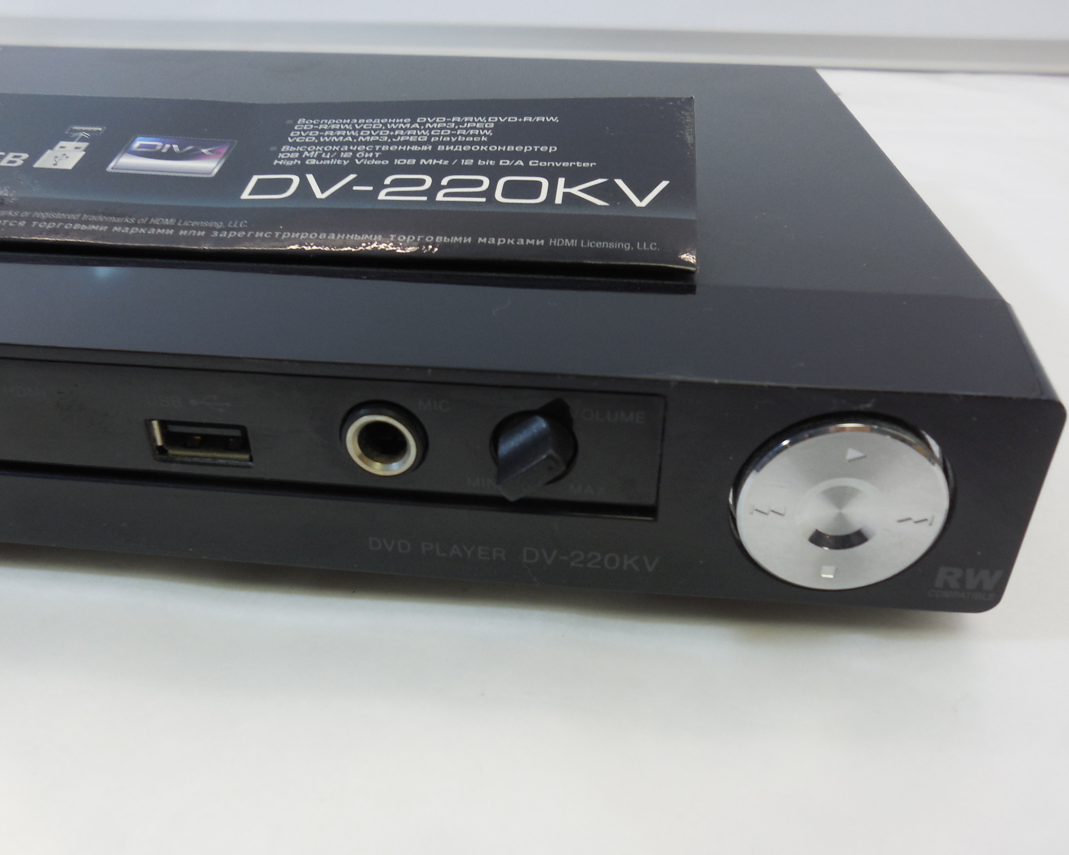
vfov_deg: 51.5
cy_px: 434
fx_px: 886
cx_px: 536
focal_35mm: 28
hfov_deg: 62.2
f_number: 3.5
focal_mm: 4.6
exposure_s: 1/30
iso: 125
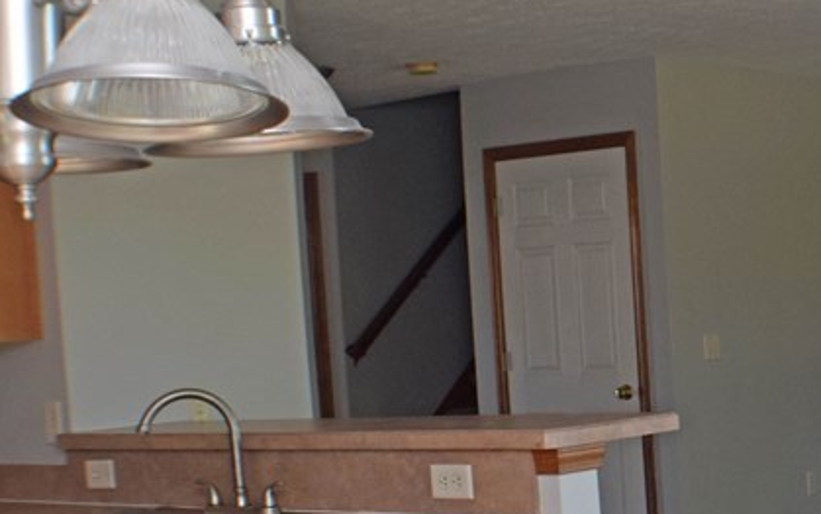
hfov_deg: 20.5
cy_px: 453
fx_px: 2126
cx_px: 968
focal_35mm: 95
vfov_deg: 13.7
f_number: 5.6
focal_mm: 24
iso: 640
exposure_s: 1/125
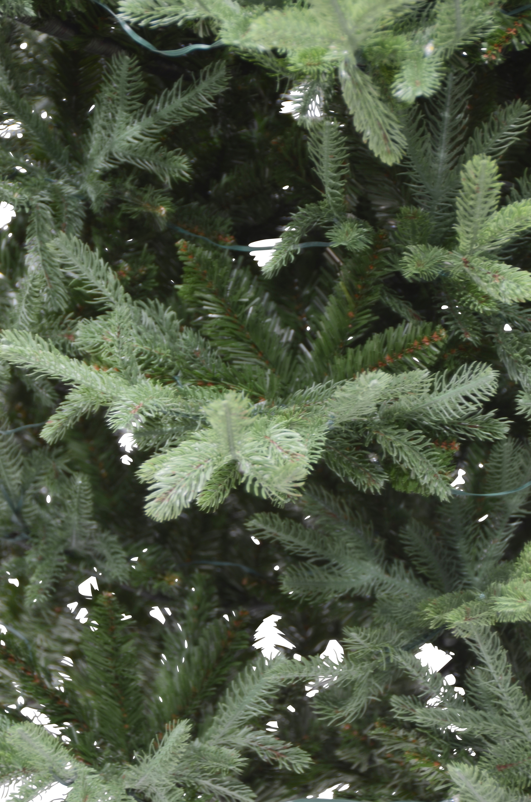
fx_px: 3000
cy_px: 401
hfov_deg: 10.1
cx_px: 266
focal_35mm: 135
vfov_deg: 15.2
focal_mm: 90
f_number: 5.3
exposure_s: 1.6
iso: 100
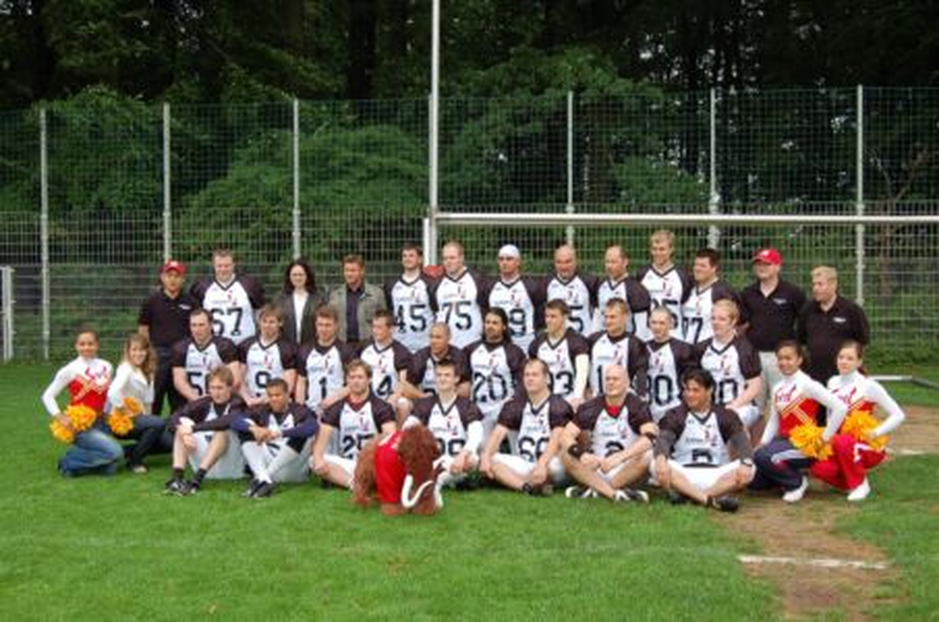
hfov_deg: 49.6
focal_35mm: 39
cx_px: 470
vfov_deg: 34.1
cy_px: 311
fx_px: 1015
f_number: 6.3
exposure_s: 1/160
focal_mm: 26
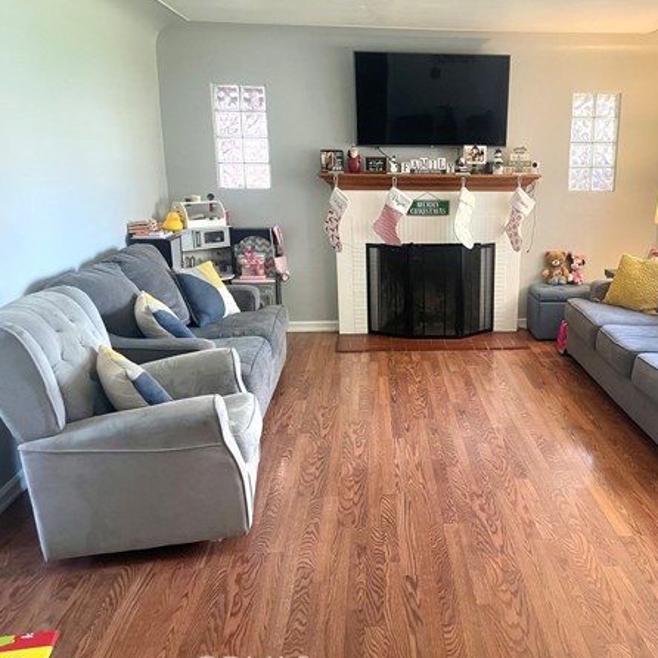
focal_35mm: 33
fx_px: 710
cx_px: 450
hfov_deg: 48.7
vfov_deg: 49.7
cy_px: 336
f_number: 1.6
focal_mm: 4.2
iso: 250
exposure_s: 1/60
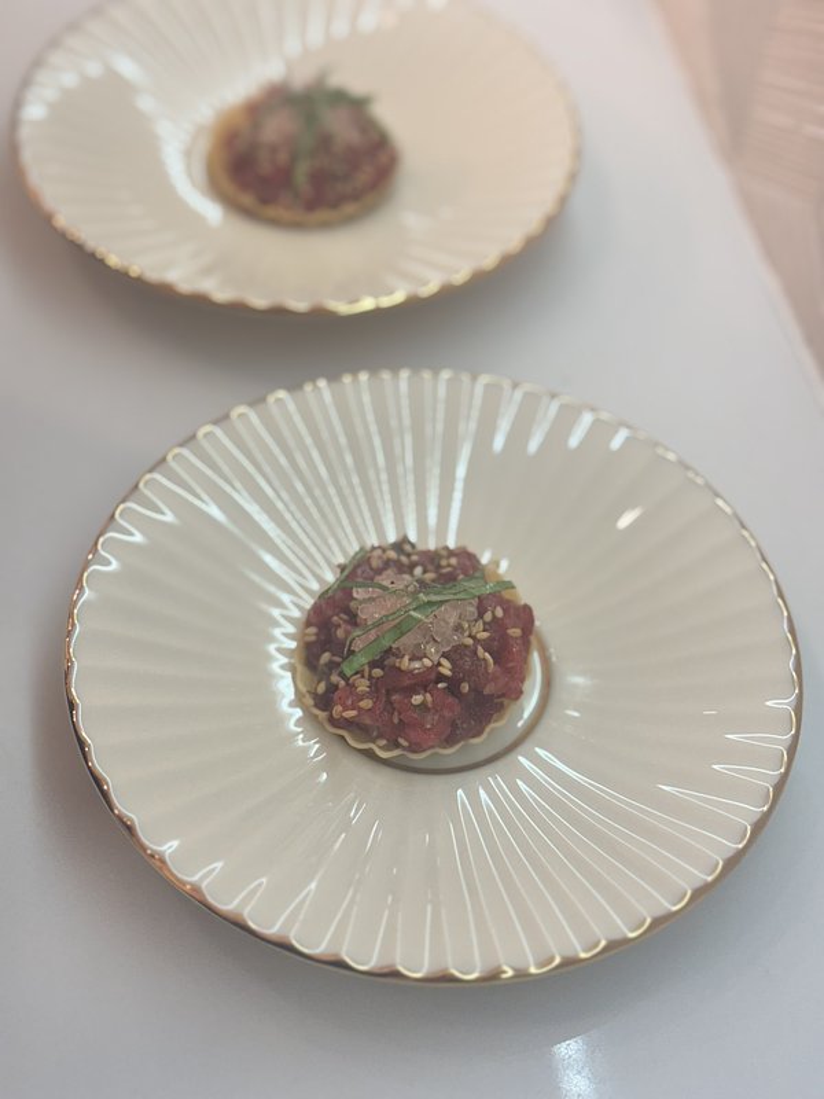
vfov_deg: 39.7
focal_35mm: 48
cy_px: 550
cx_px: 412
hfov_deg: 30.3
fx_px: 1523
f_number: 1.78
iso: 100
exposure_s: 1/120
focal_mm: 6.76
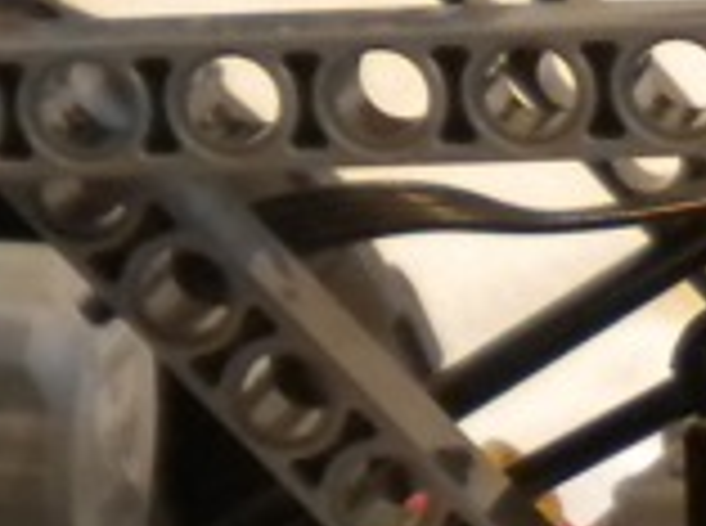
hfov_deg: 8.0
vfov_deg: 6.5
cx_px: 1722
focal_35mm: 229
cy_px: 463
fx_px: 4660
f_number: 3.1
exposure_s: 1/16.6
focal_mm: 6.3
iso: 400
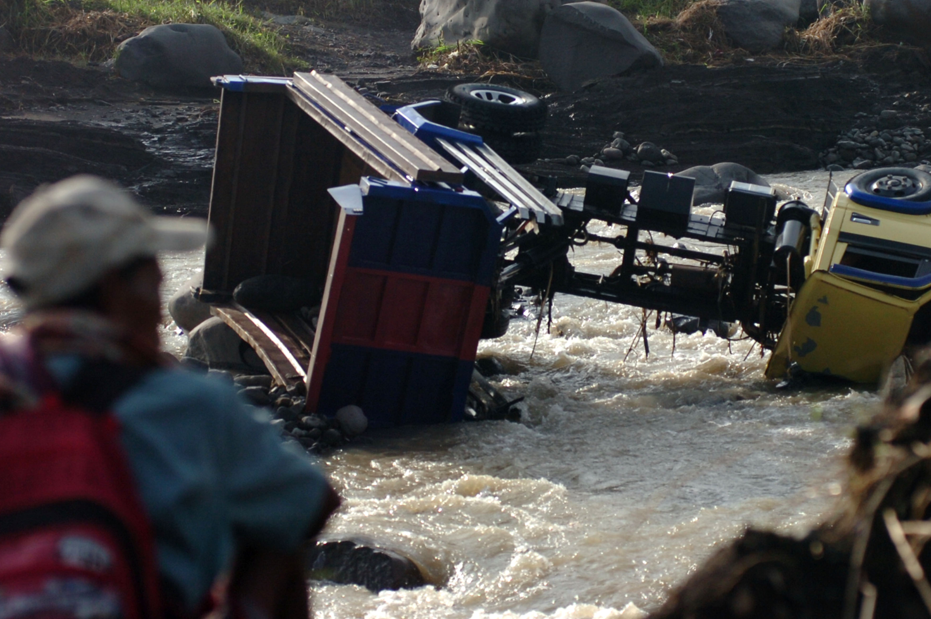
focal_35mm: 136
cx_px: 503
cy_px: 277
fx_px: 3515
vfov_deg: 10.1
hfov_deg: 15.1
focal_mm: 80
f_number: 4
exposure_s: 1/4000
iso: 500
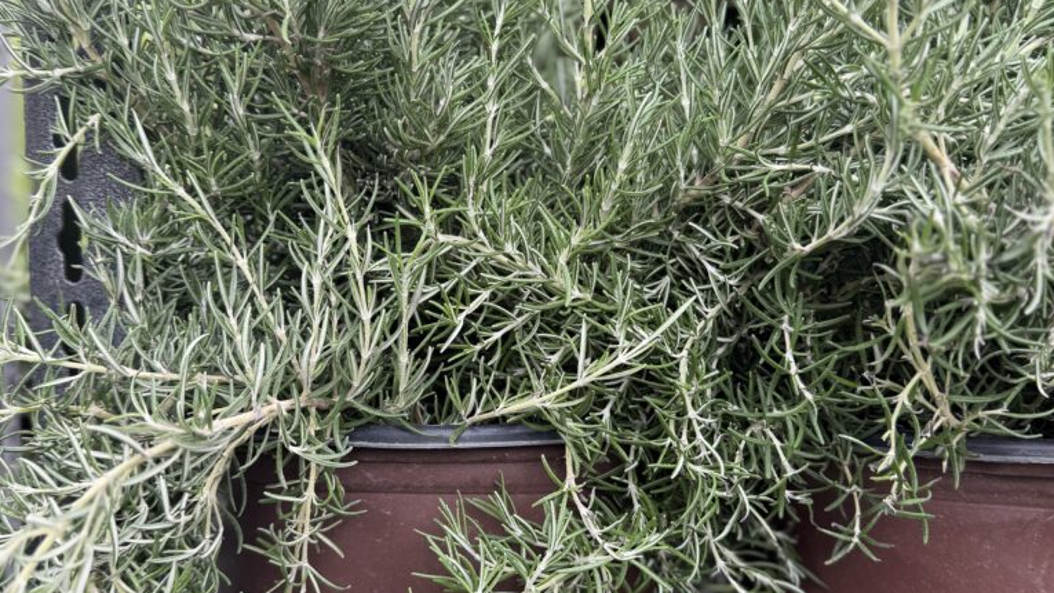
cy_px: 302
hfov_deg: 56.6
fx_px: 978
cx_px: 526
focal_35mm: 35
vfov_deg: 33.7
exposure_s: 1/146
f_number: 1.78
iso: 64
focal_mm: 6.76
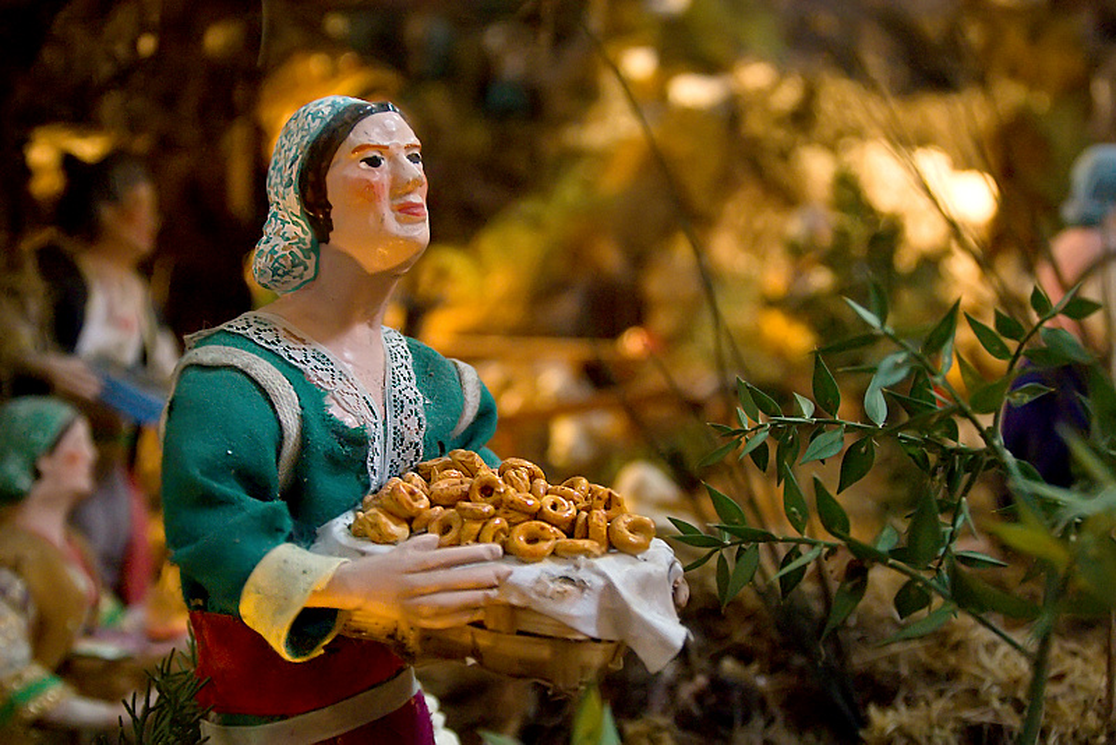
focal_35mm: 50
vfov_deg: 27.3
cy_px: 372
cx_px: 558
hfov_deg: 40.0
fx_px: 1535
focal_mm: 33
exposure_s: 1/15
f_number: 4
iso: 3200
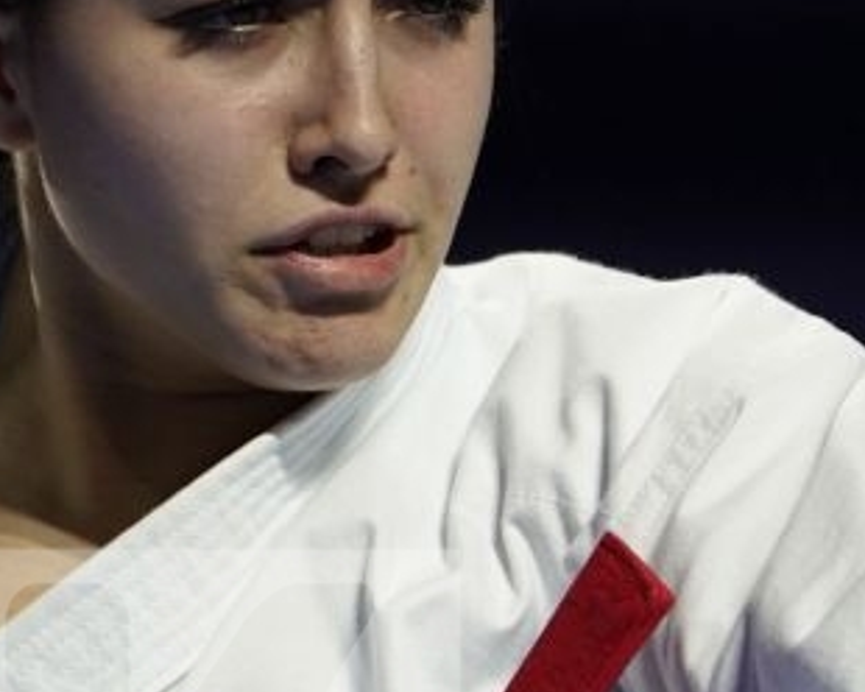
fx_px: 27905
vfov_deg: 1.4
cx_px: 1147
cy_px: 804
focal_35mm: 1090
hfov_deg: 1.8
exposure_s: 1/500
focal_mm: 200
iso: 640
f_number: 2.8
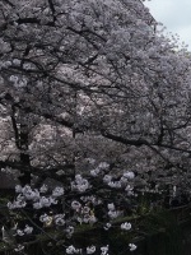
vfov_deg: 22.5
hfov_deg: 15.9
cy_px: 115
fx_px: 640
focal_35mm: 87
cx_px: 261
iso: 25
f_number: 2.2
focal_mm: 4.15
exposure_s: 1/1748
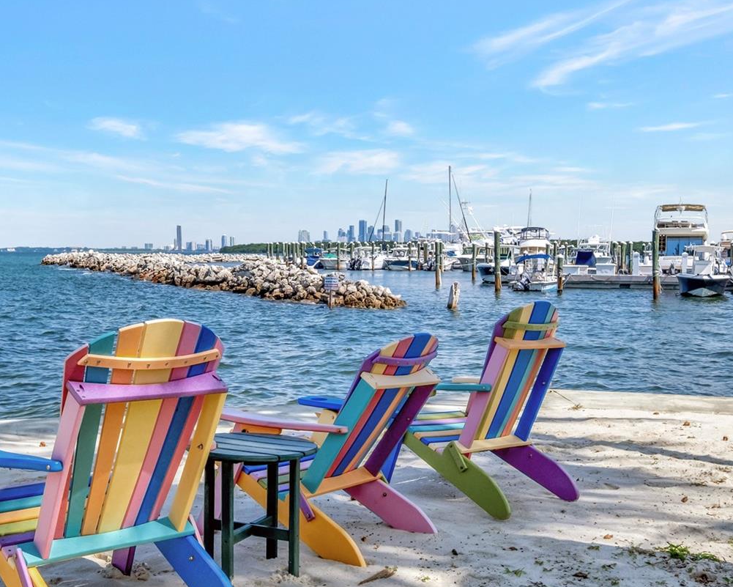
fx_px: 846
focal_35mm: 39
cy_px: 257
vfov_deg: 38.2
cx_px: 339
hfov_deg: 46.8
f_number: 9
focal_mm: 17.4
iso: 640
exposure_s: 1/500
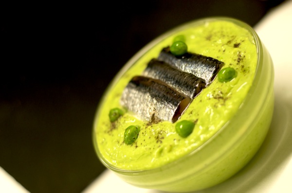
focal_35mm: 75
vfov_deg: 18.1
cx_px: 146
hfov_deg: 27.0
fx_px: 607
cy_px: 96
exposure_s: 1/40
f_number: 2.2
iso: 200
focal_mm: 50
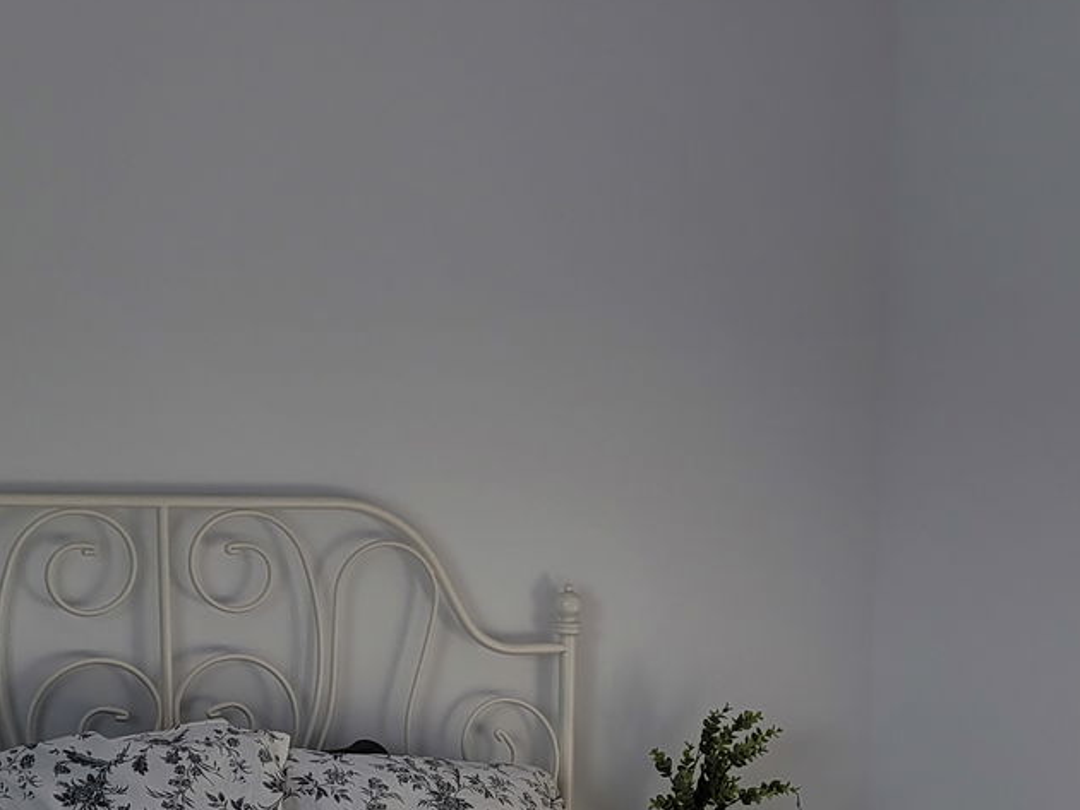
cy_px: 825
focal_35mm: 66
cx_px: 574
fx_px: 2060
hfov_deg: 29.4
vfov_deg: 21.4
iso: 40
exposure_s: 1/697
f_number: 1.8
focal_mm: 5.4
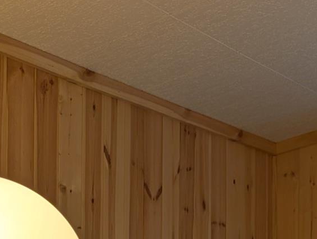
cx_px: 83
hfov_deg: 22.3
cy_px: 311
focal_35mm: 87
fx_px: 798
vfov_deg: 16.1
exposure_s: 1/45
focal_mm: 6.9
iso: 22
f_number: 1.68
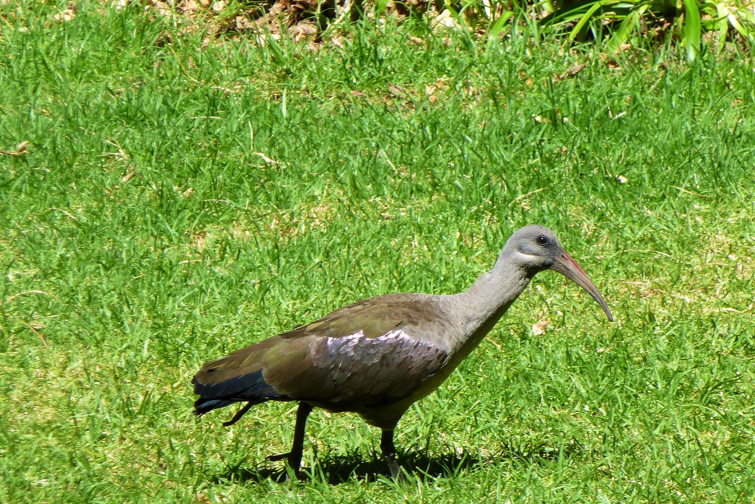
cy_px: 325
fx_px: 5516
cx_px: 423
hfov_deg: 7.8
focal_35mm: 263
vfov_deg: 5.2
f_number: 5.8
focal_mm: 34.6
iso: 100
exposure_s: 1/250
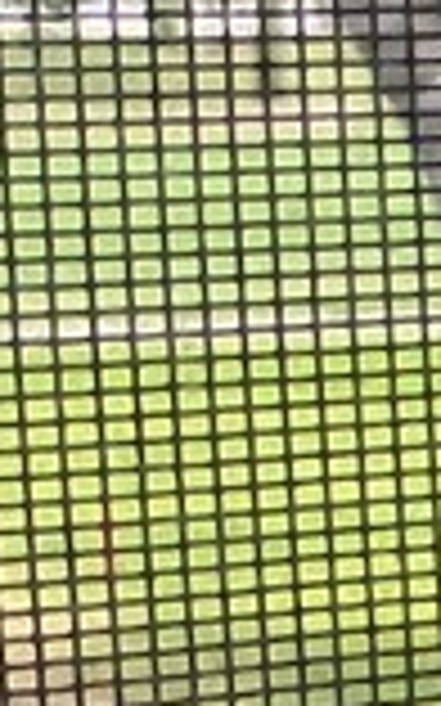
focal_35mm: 200
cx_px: 2124
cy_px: 270
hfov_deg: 5.3
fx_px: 3850
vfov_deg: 10.5
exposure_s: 1/120
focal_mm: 3
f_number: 1.8
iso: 25
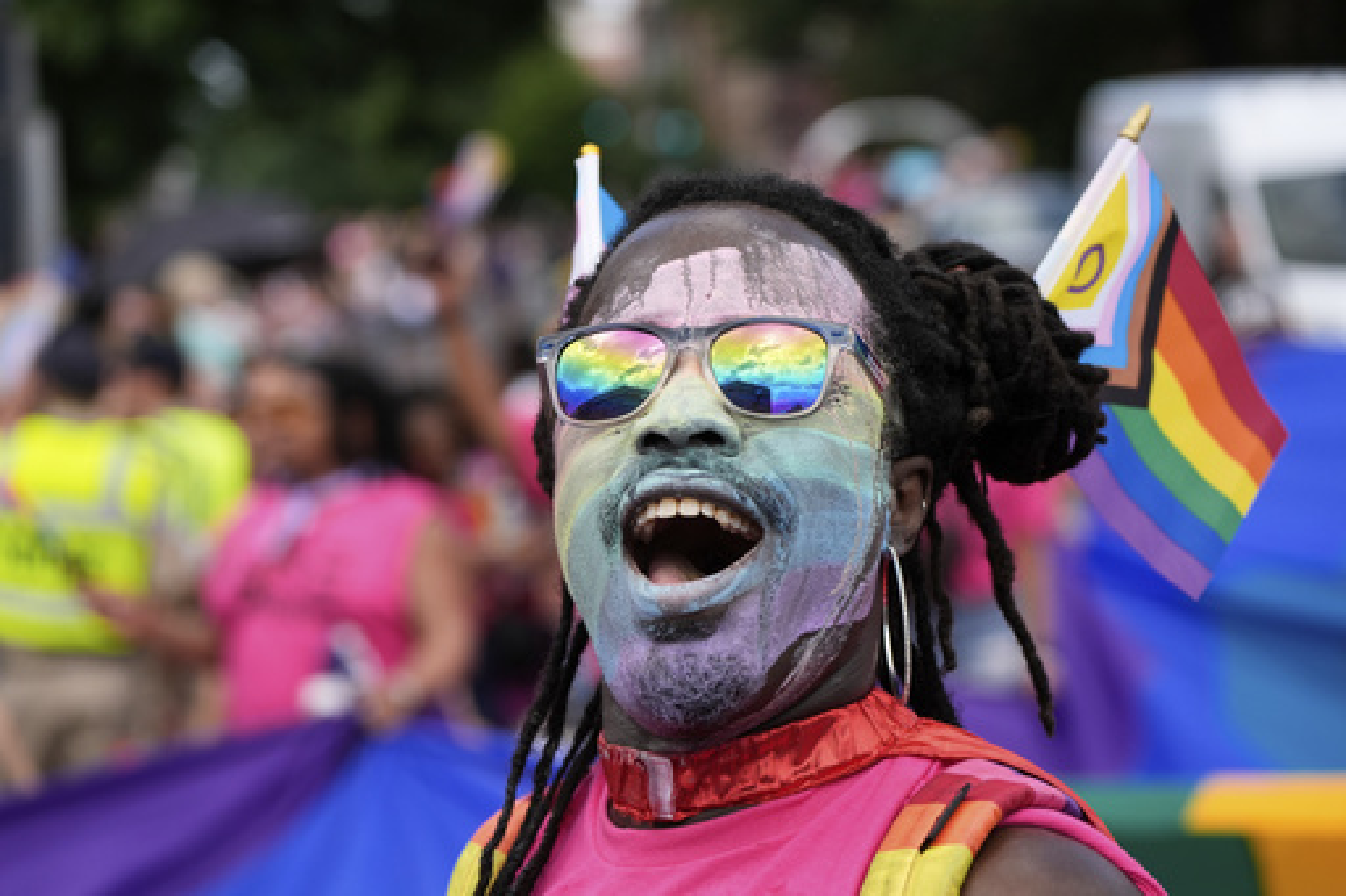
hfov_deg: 16.9
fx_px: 4522
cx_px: 673
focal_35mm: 121
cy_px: 448
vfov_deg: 11.3
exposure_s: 1/2000
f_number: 5.6
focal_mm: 121
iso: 500
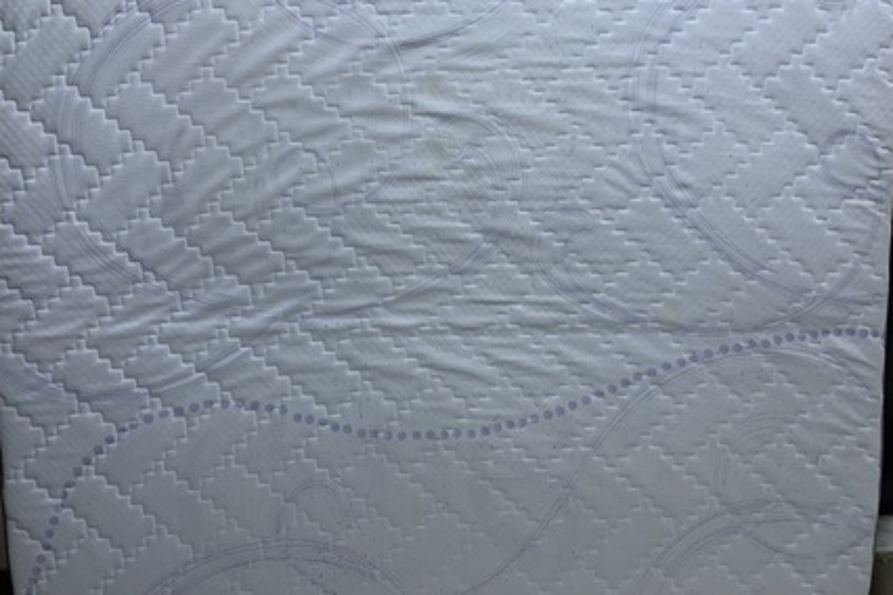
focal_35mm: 29
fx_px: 719
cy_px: 240
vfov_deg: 44.7
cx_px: 456
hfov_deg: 63.7
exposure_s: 1/40
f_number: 1.8
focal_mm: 4.25
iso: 320
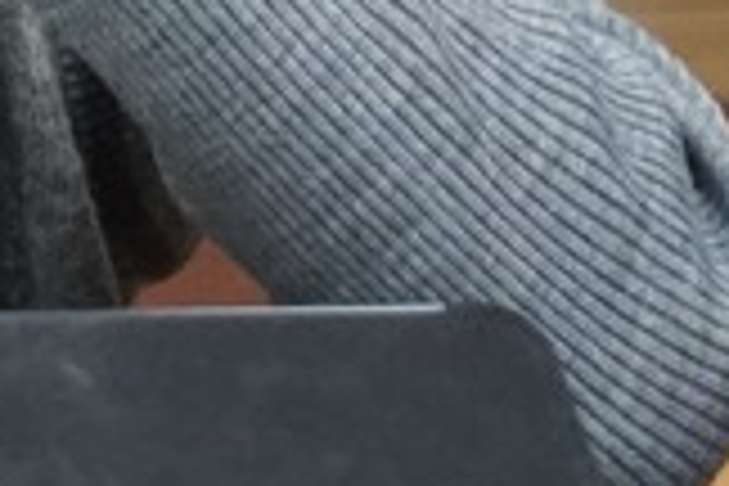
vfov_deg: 0.9
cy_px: -916
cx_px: -752
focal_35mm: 1600
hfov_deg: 1.3
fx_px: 32396
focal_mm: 135
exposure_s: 1/50
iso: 3200
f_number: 5.6
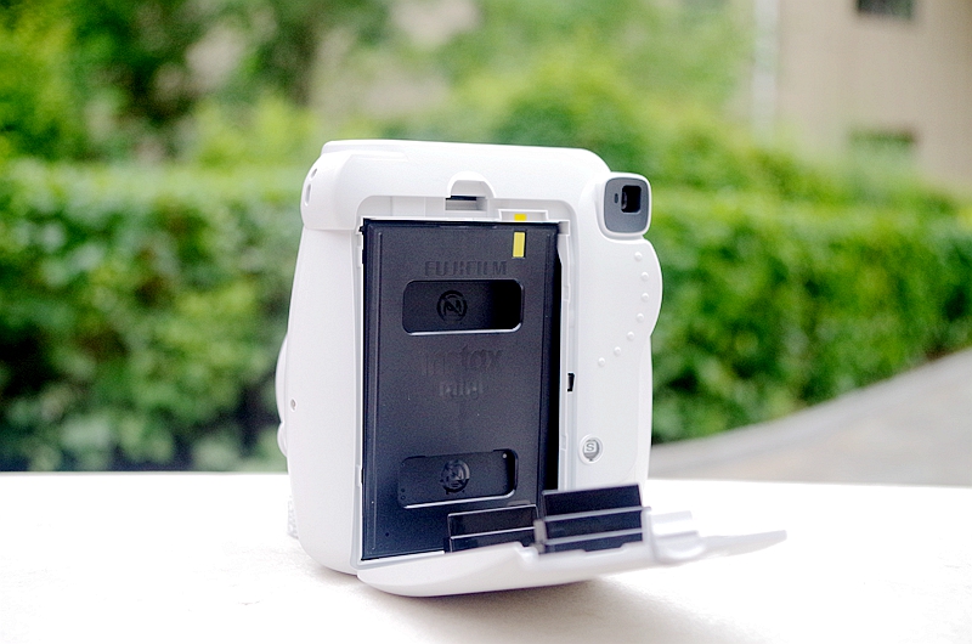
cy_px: 322
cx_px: 486
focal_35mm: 46
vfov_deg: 29.1
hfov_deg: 42.8
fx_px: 1240
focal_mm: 30.63
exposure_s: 1/60
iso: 800
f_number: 4
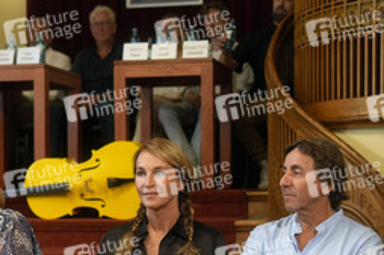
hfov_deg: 25.4
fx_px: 853
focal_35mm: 80
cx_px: 214
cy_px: 217
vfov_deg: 16.9
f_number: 2
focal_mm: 30
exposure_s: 1/200
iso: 640
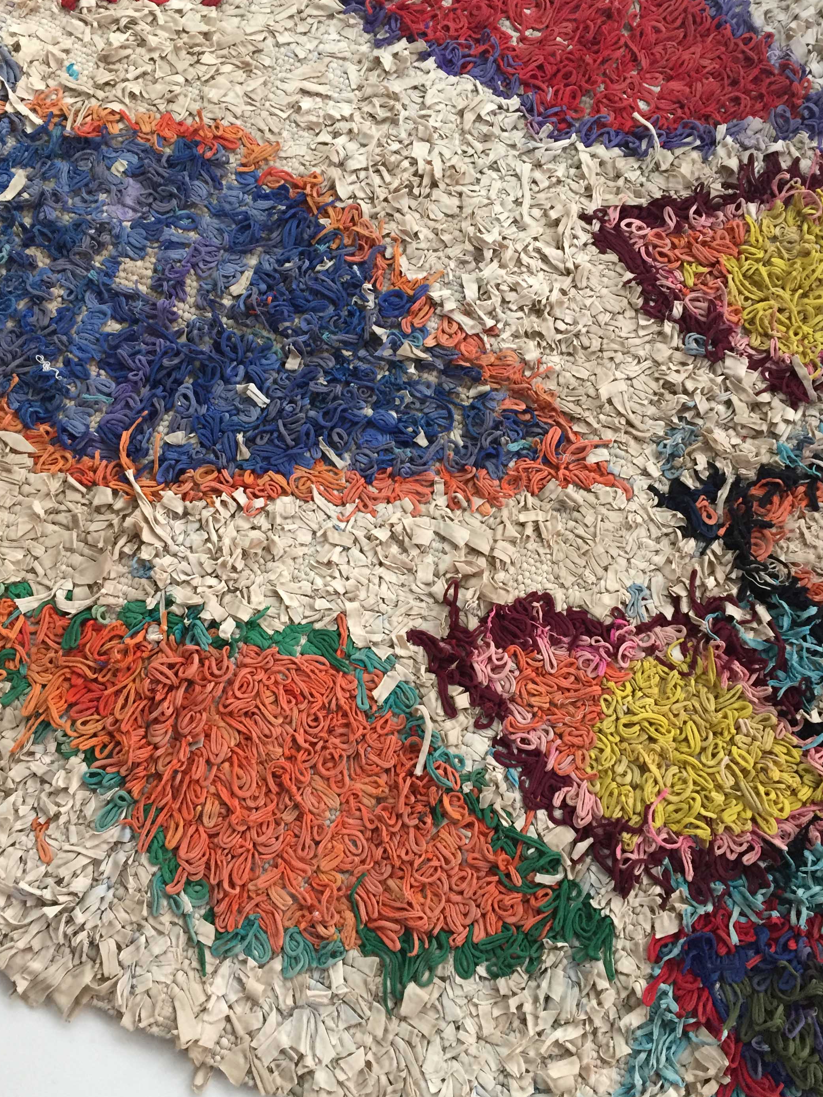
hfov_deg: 41.8
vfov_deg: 53.9
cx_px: 426
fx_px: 1078
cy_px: 500
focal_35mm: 34
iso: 200
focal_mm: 4.15
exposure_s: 1/33
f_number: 2.2
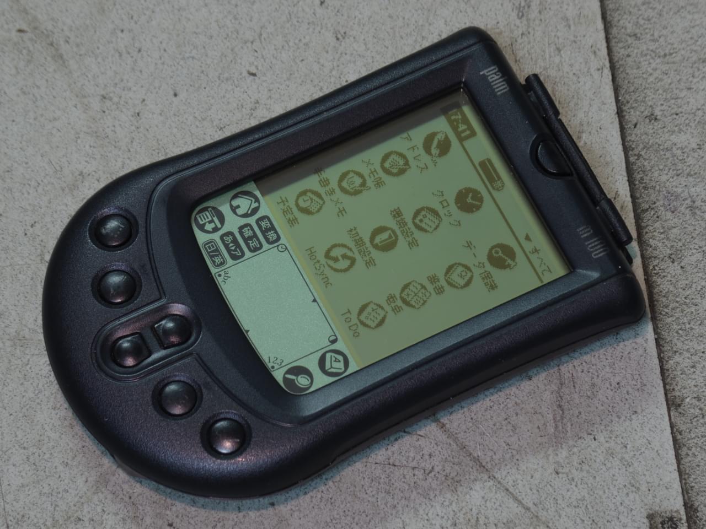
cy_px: 264
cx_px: 353
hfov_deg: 9.6
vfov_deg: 7.2
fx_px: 4222
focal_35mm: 207
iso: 100
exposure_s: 1
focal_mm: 45
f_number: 6.3
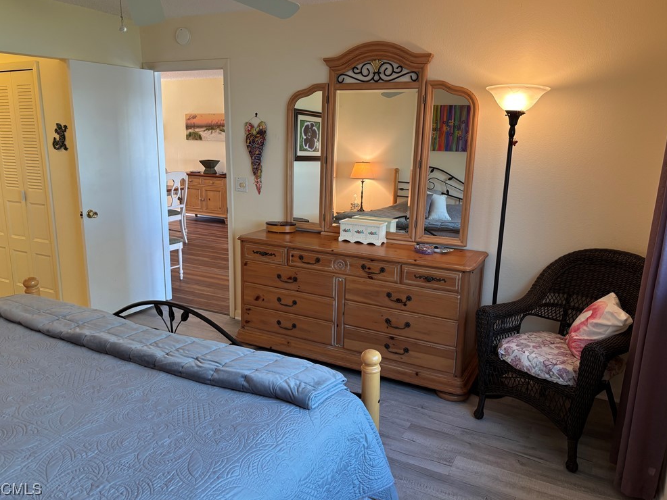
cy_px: 245
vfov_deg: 51.4
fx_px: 520
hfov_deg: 65.3
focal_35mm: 27
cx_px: 323
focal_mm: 5.96
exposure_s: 1/60
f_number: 1.6
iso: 100
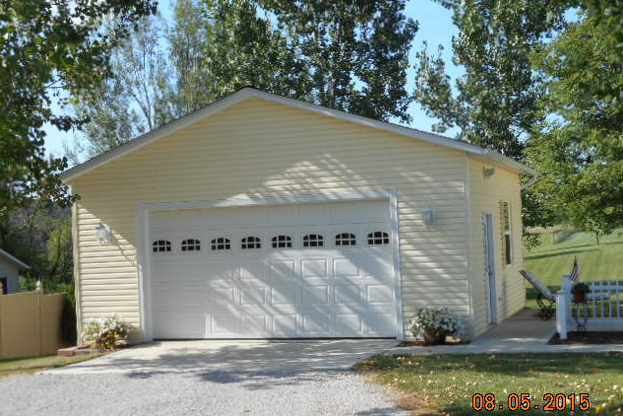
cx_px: 312
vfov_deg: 21.9
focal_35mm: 62
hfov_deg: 32.4
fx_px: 1073
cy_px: 217
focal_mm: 10.5
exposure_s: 1/250
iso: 80
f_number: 5.1
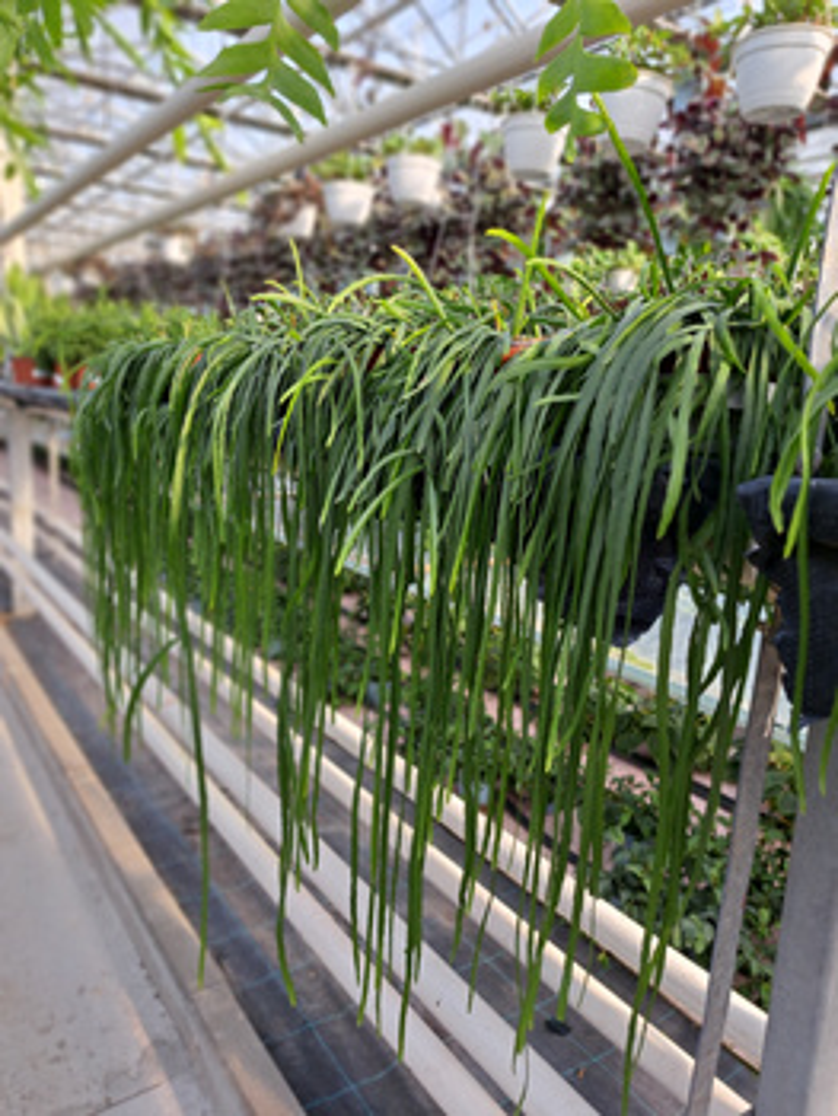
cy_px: 558
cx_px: 419
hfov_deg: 56.9
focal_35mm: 24
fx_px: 774
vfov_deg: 71.6
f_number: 1.8
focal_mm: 5.23
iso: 50
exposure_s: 1/152
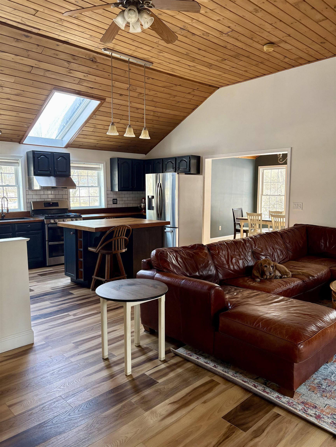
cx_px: 168
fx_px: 336
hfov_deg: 53.1
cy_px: 224
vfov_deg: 67.3
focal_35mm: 26
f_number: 1.6
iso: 160
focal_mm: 5.96
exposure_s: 1/60
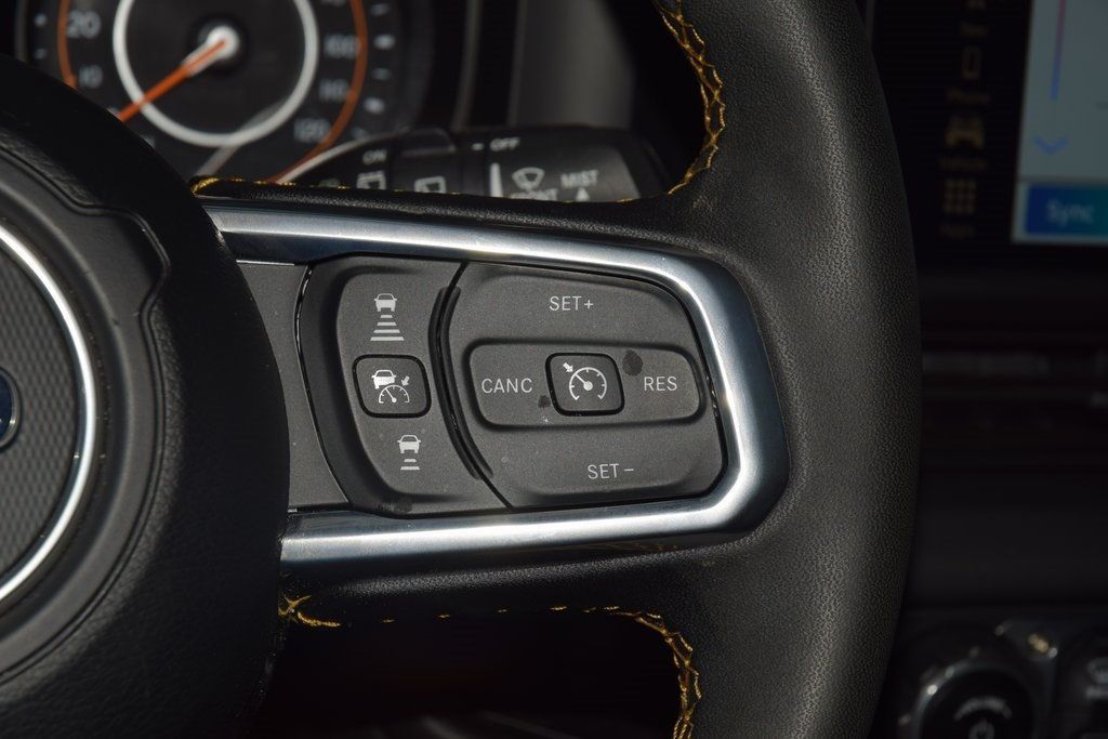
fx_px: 3232
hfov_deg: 19.5
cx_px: 554
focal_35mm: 105
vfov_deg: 13.0
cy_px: 370
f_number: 8
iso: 100
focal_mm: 70
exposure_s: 1/125
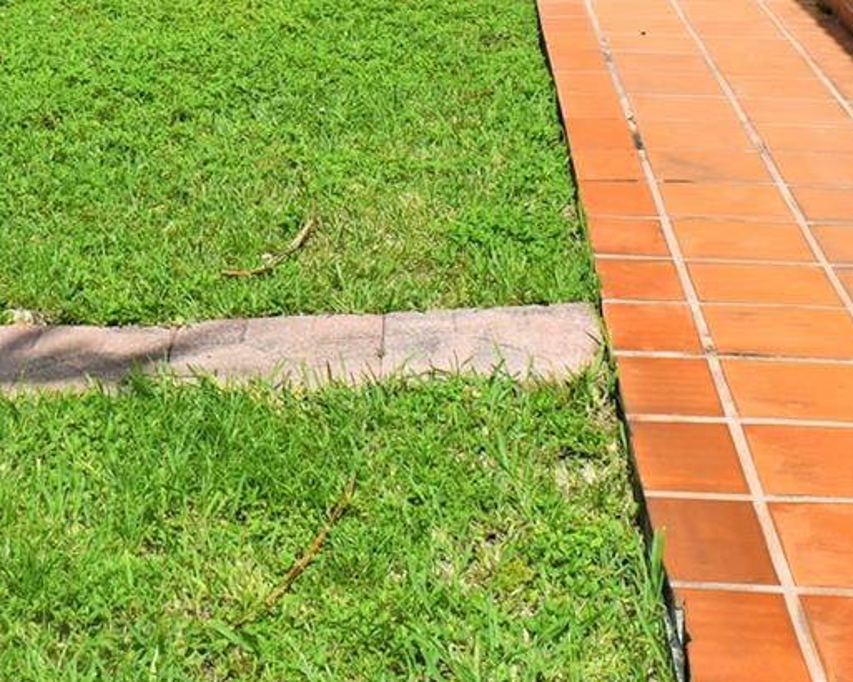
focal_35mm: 79
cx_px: 173
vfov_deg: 18.4
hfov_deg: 23.8
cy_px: -138
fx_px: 1994
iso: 100
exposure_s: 1/200
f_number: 10
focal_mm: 18
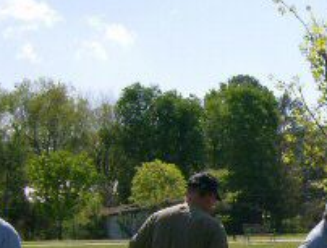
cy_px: 261
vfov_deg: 13.7
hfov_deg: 17.2
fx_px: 1014
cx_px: 423
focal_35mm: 107
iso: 100
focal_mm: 6
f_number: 4.7
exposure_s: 1/953
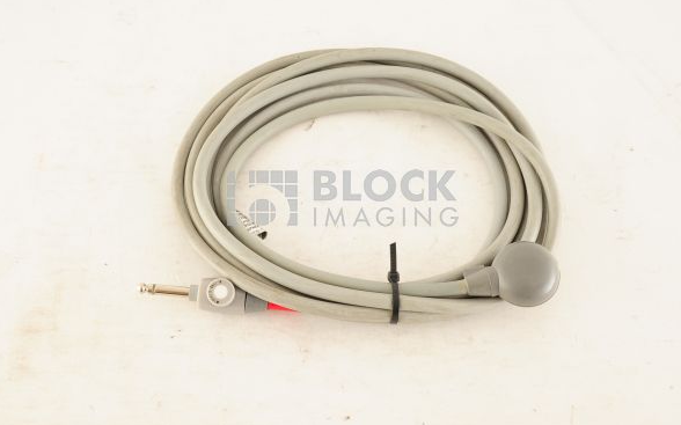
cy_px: 199
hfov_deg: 38.9
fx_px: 965
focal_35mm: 52
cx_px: 343
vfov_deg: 24.8
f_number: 11
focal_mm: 50
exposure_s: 1/125
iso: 1600
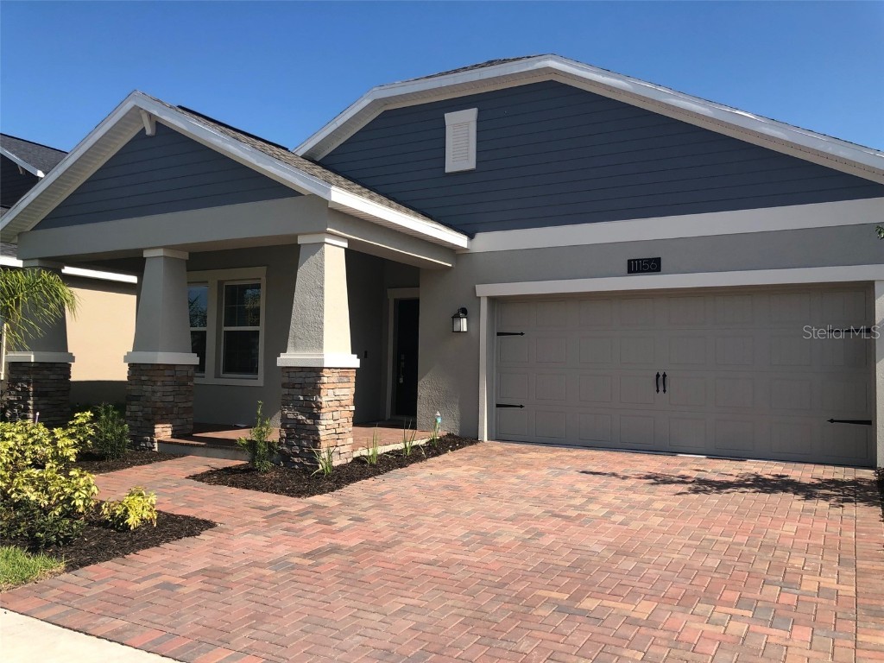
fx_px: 715
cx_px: 442
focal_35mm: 28
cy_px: 332
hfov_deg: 63.4
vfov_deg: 49.7
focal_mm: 4
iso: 20
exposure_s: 1/1656
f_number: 1.8
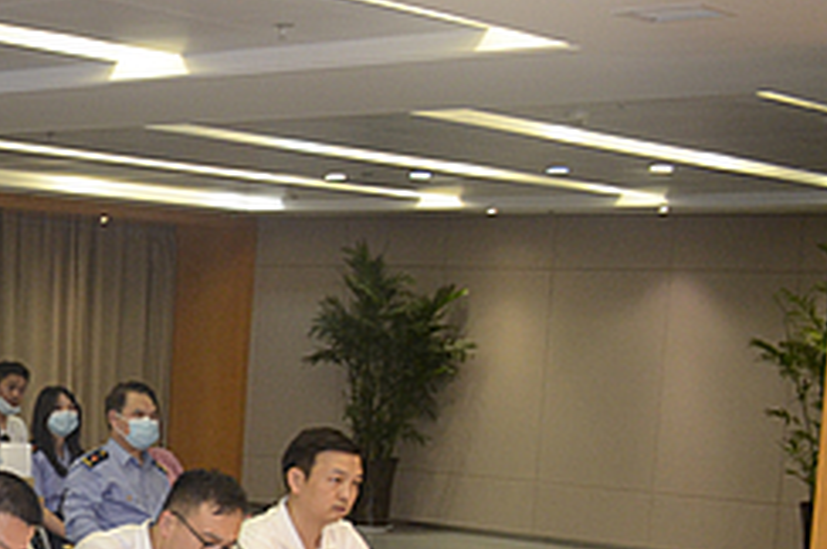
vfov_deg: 15.7
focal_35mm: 86
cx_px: -352
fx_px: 1973
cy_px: 468
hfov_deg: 20.7
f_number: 4.5
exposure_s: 1/60
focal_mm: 20
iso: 1000
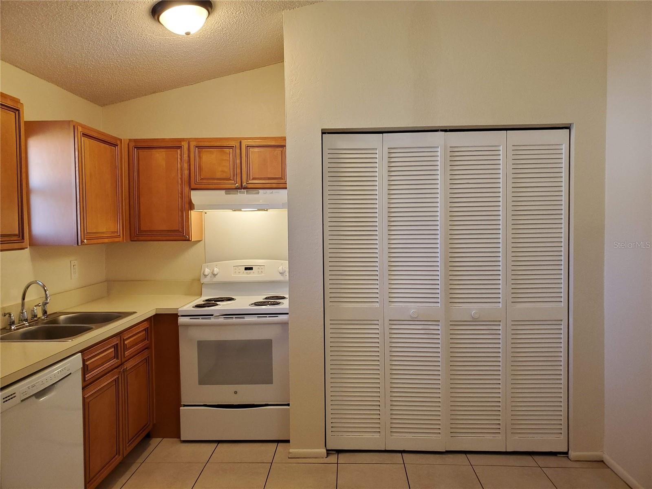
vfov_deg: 53.1
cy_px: 244
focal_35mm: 26
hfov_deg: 67.3
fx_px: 490
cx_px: 326
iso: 250
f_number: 2.4
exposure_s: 1/39
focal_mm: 4.3
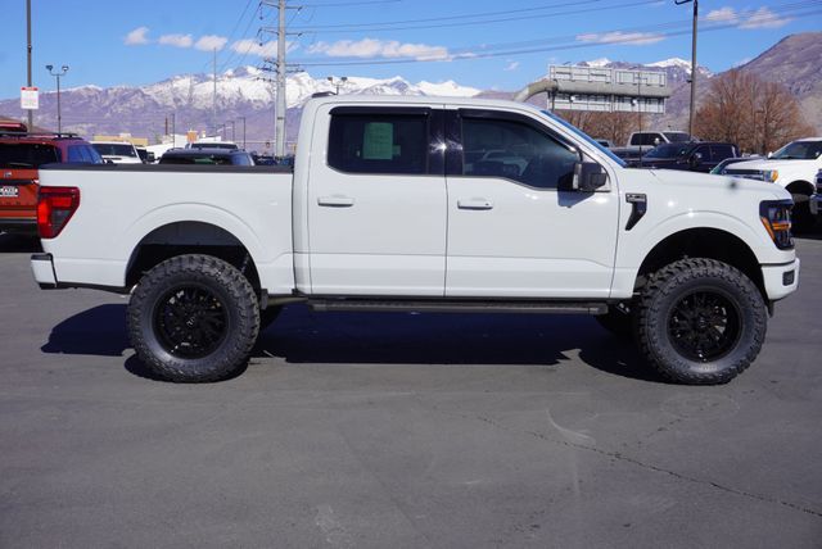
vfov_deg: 32.0
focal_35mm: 42
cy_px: 274
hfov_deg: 46.4
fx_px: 960
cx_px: 411
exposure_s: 1/200
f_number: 11
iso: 100
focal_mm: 28
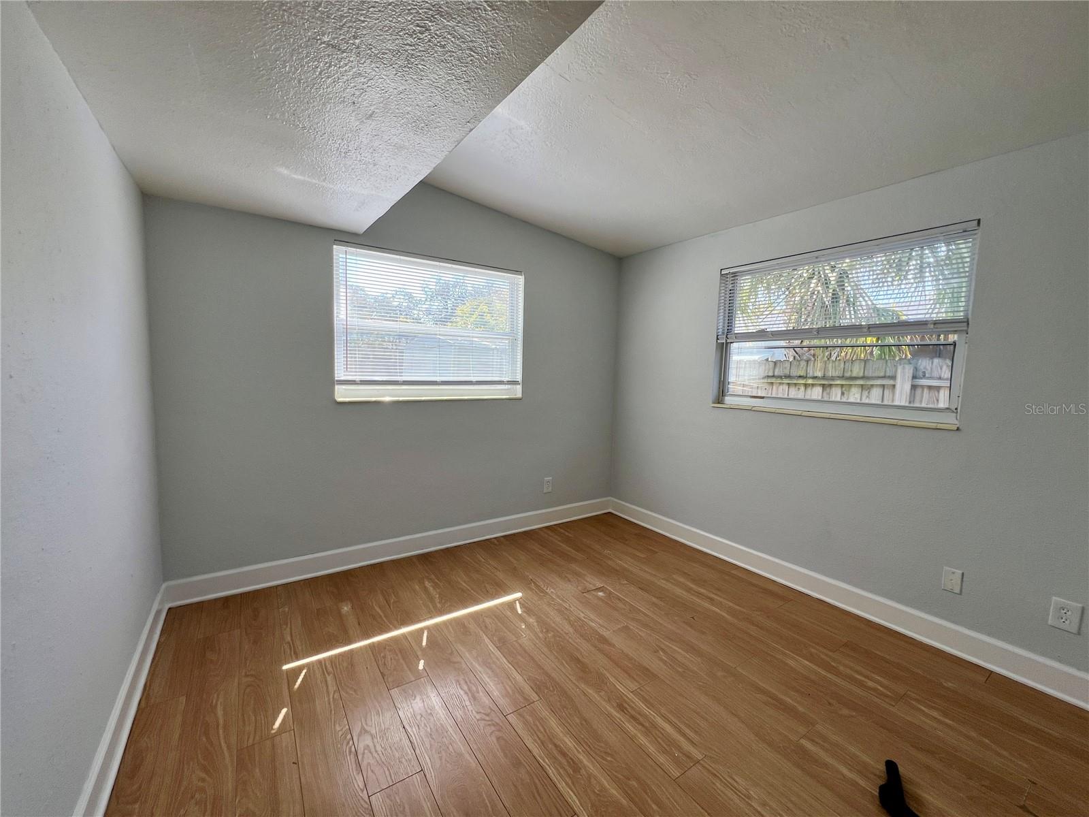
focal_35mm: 13
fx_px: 409
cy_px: 408
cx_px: 544
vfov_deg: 89.9
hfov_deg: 106.2
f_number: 1.8
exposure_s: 1/171
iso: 32
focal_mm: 1.57
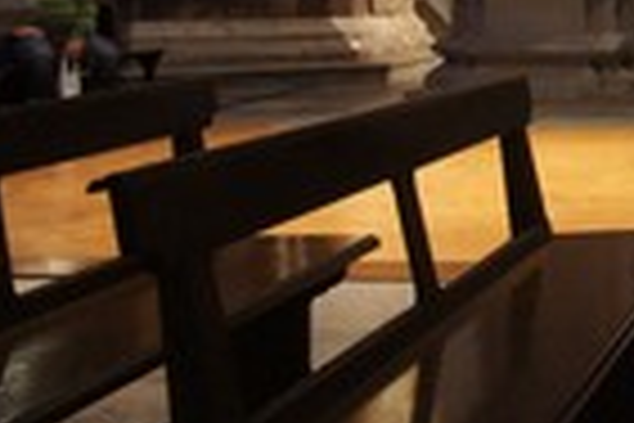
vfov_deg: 14.3
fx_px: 1550
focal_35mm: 88
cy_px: -256
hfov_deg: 19.8
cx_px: 976
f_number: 3.5
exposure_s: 1/25
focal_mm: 18
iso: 1600
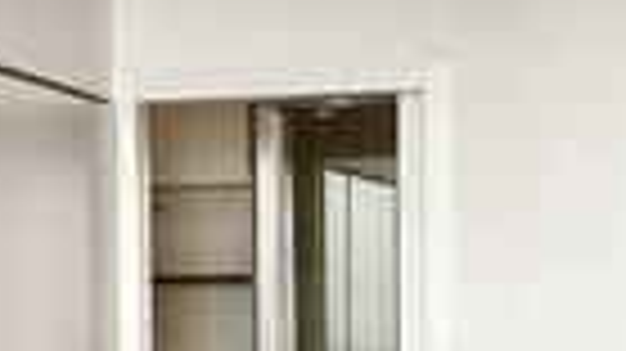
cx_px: 158
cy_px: 464
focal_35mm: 161
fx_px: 2671
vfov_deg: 7.4
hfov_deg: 13.3
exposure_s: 1/100
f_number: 1.8
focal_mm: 4.25
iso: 50
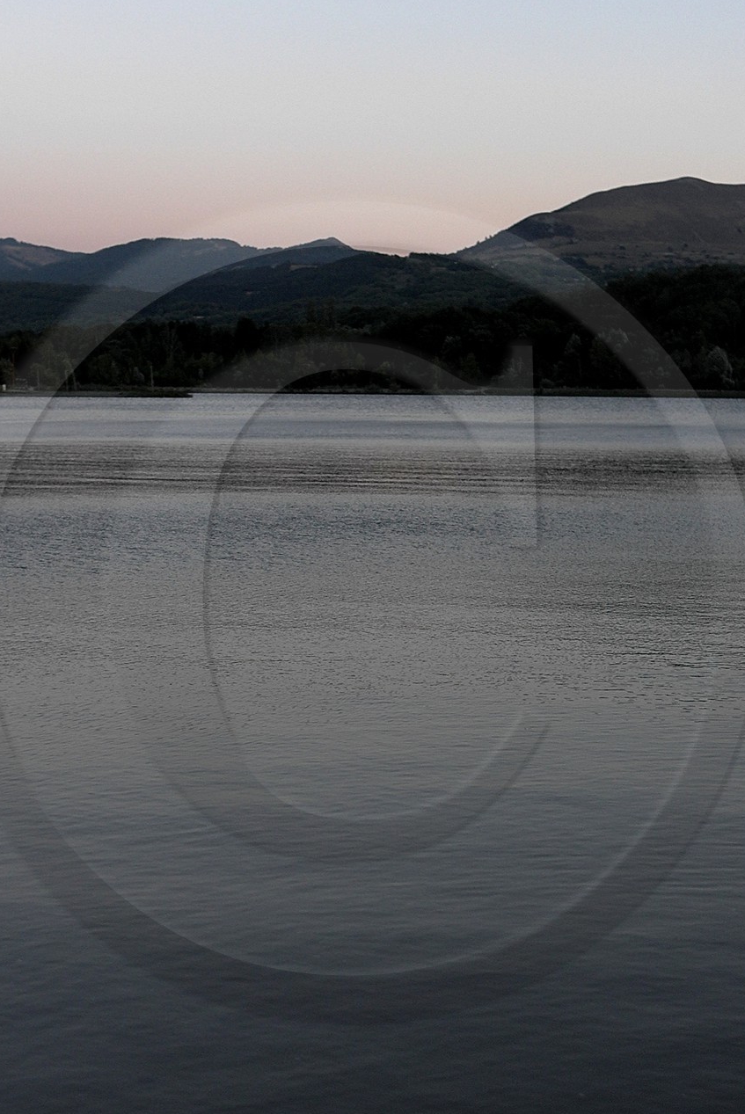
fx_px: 2107
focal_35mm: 68
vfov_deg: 29.6
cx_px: 348
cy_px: 612
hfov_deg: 20.1
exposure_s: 1/160
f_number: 4.5
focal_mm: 24
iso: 400
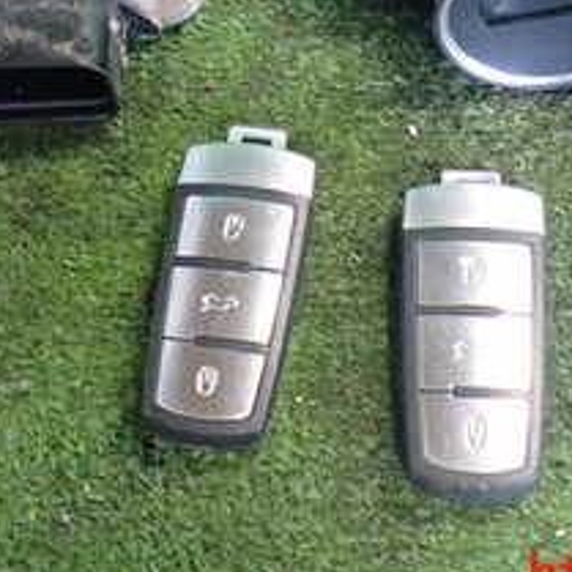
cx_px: 326
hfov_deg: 22.7
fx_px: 1421
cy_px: -3
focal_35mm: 76
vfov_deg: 21.9
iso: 500
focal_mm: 5.4
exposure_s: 1/30
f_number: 2.3
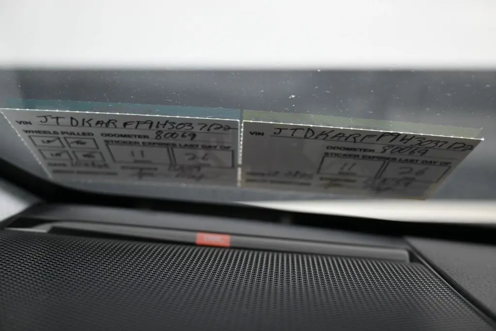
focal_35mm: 38
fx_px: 517
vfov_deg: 35.5
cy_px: 166
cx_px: 248
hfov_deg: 51.3
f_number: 4.2
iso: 450
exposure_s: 1/125
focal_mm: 25
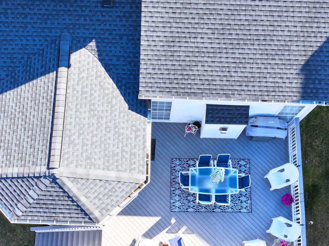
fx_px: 380
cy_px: 175
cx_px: 144
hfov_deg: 46.7
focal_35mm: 40
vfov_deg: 35.4
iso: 190
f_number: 2.8
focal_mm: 12.3
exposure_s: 1/500
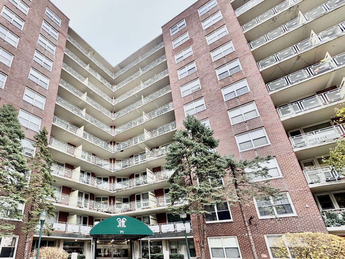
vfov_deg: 66.7
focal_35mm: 19
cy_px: 174
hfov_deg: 82.0
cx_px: 117
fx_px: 189
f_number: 2.2
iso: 100
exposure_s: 1/99
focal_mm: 2.22
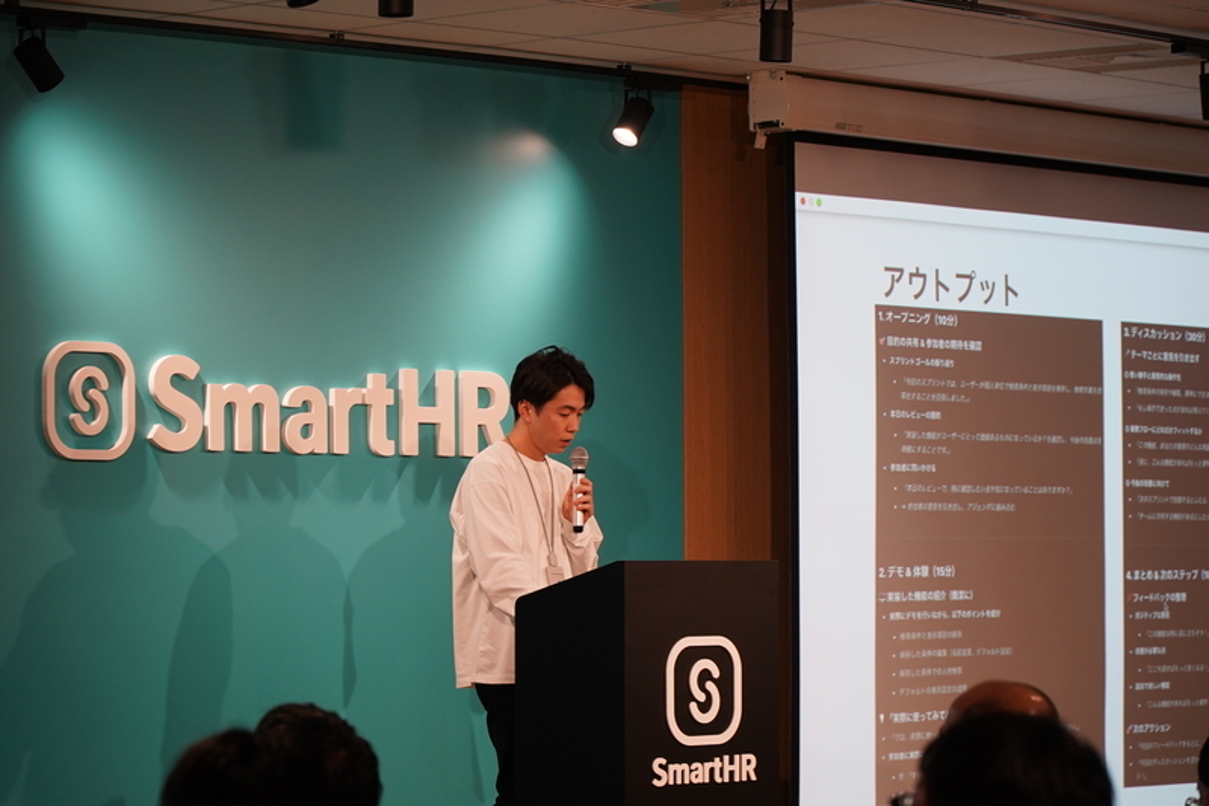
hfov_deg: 16.5
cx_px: 604
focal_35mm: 124
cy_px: 403
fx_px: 4163
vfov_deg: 11.1
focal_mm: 83
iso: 400
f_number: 4
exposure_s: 1/160
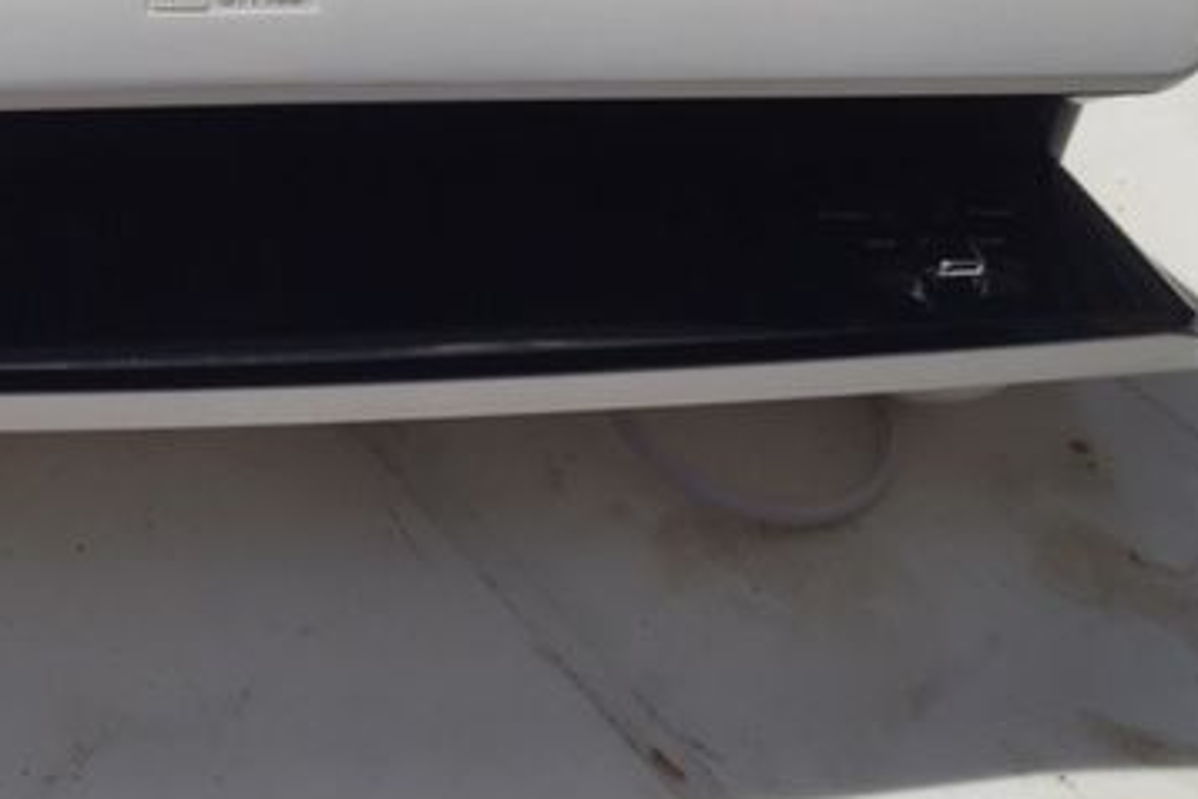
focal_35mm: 54
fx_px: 1797
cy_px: 131
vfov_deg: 24.6
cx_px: 201
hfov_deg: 35.4
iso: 32
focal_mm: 4.15
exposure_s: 1/6623
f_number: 2.2
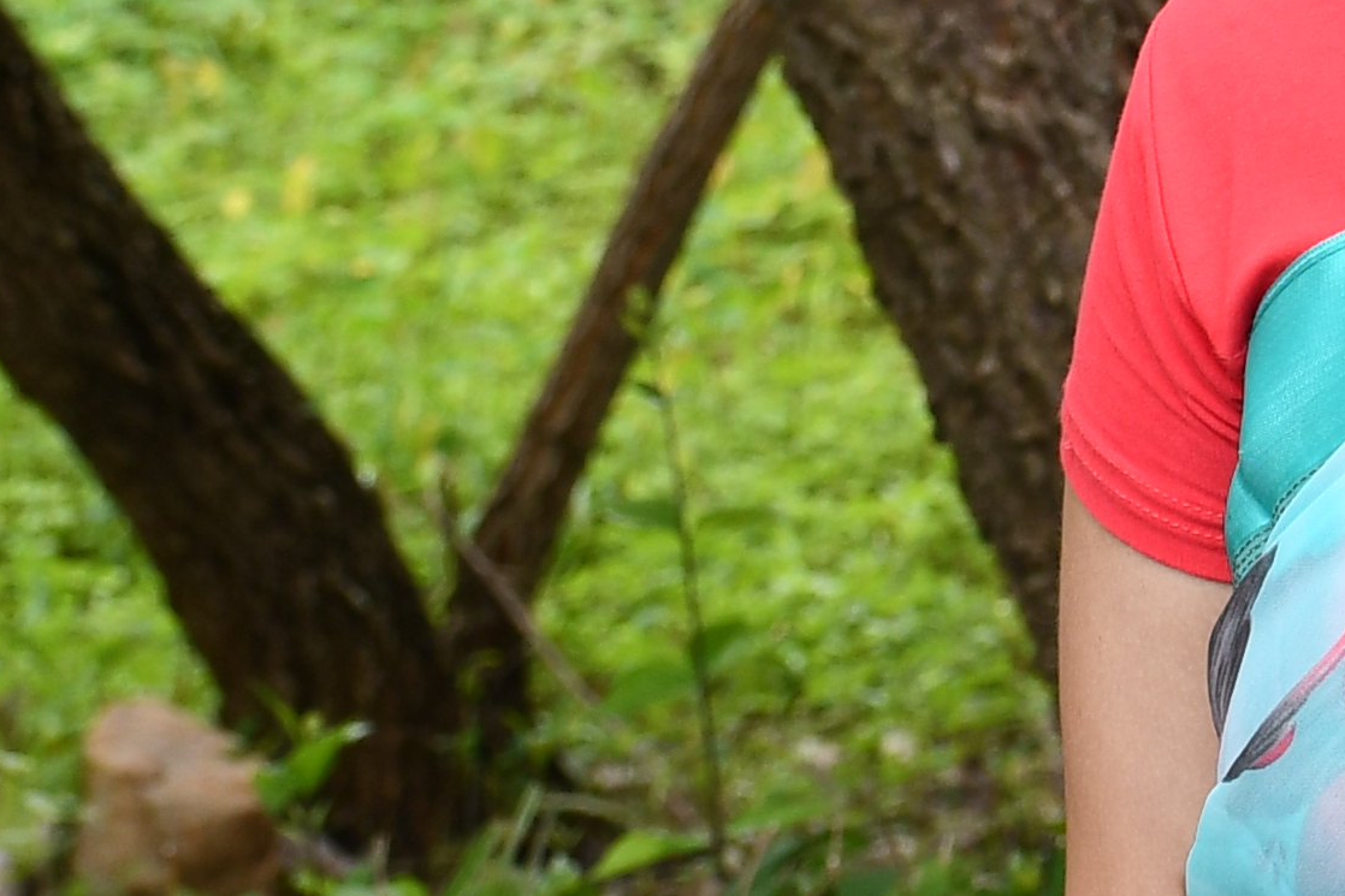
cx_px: 1832
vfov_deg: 5.4
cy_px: -108
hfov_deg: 8.0
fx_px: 9488
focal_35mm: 254
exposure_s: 1/250
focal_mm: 34
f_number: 6.3
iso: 200
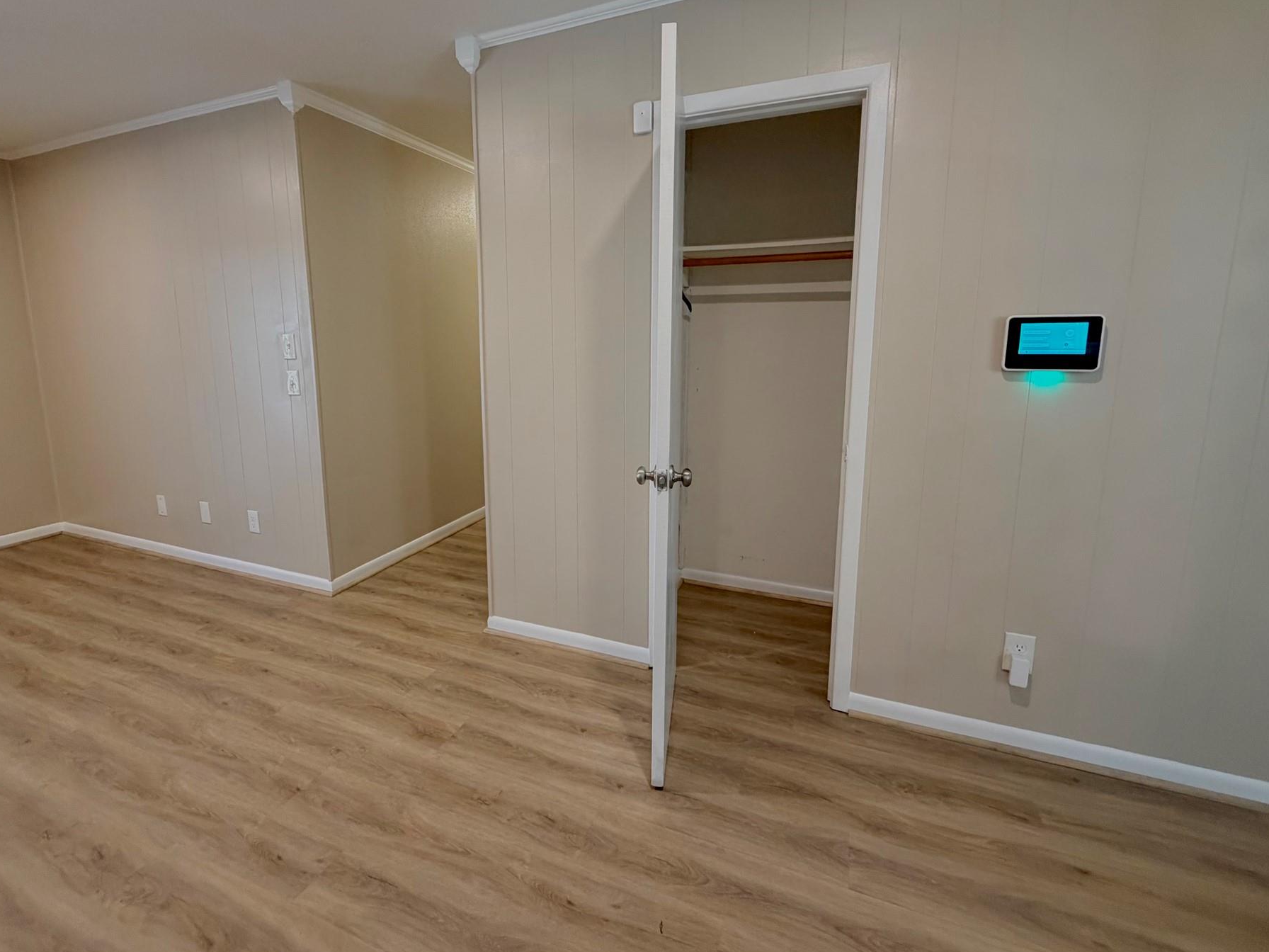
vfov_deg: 77.9
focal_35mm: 16
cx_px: 604
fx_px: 587
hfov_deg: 94.4
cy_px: 429
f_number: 2.2
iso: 320
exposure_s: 1/60
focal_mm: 2.22
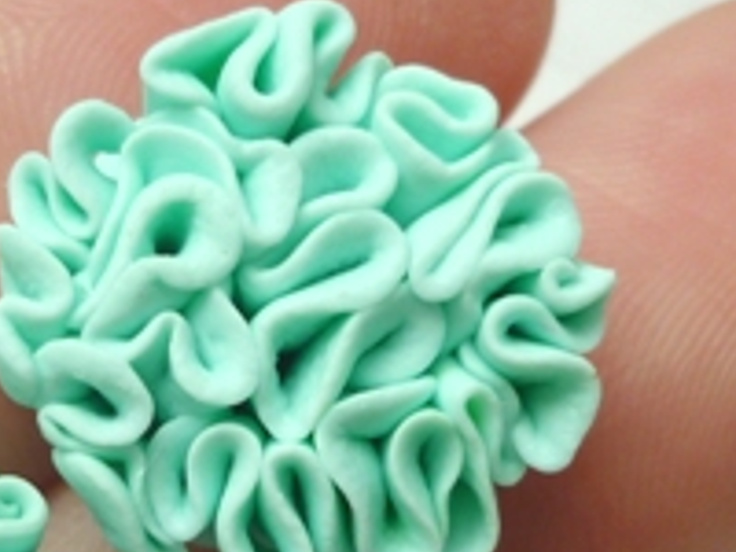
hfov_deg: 17.9
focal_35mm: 110
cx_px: 285
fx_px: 2339
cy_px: 512
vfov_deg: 13.3
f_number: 2.8
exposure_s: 1/100
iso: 80
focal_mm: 5.5
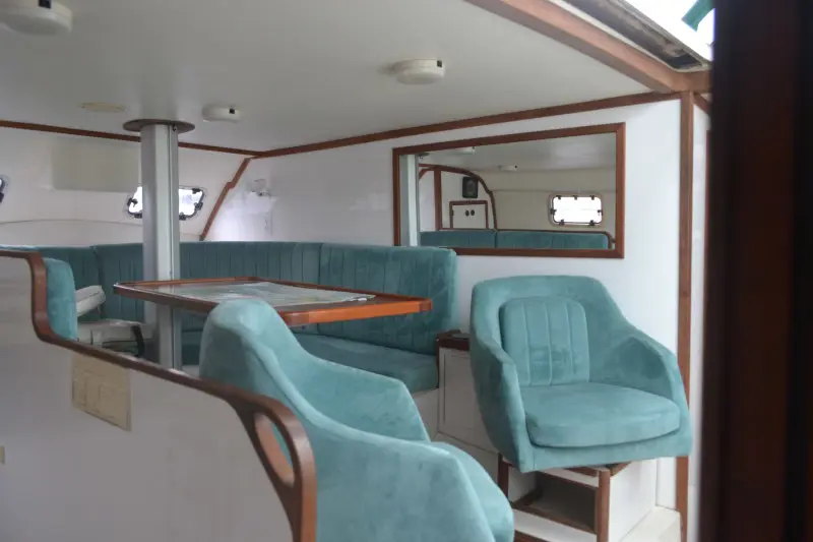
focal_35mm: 27
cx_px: 406
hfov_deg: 67.4
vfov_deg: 47.9
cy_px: 271
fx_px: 610
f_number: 5.6
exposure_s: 1/125
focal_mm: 18
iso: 400
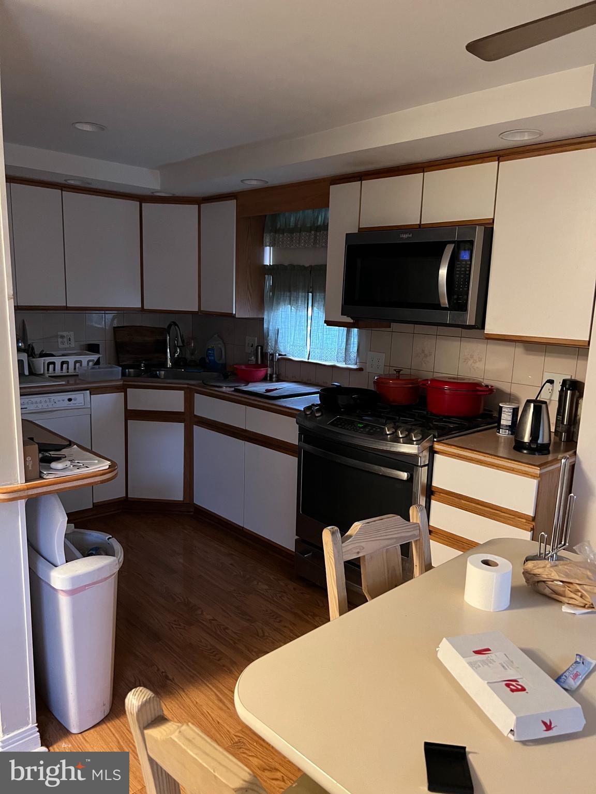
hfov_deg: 53.1
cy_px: 397
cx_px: 298
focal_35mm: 26
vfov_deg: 67.3
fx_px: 597
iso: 500
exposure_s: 1/40
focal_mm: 5.7
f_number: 1.5
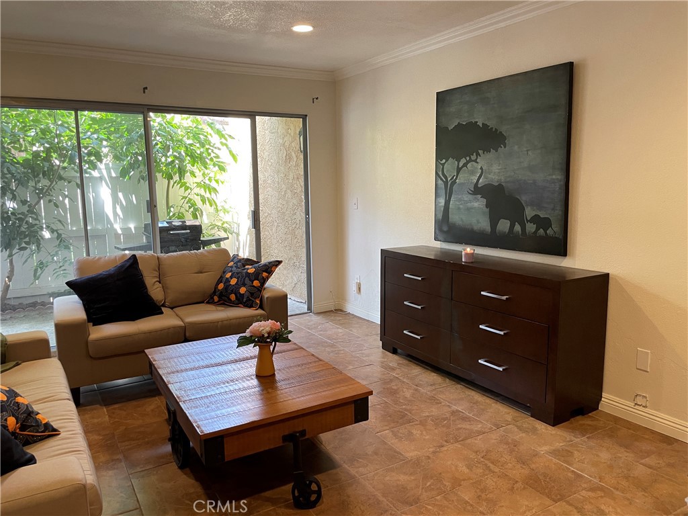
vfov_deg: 53.1
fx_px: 517
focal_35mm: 26
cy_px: 258
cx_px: 344
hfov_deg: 67.3
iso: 125
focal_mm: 4.2
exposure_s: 1/70
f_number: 1.6
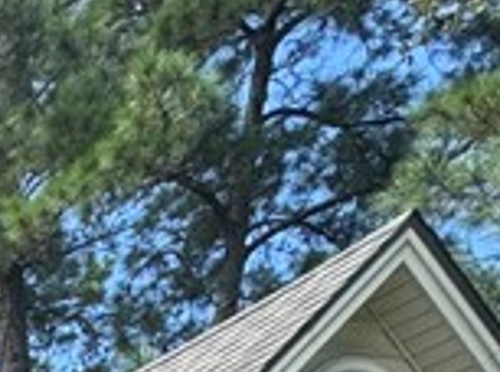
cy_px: 1018
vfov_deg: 11.4
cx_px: -755
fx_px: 1355
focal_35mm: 94
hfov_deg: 13.7
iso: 40
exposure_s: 1/459
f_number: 2.2
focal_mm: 2.22
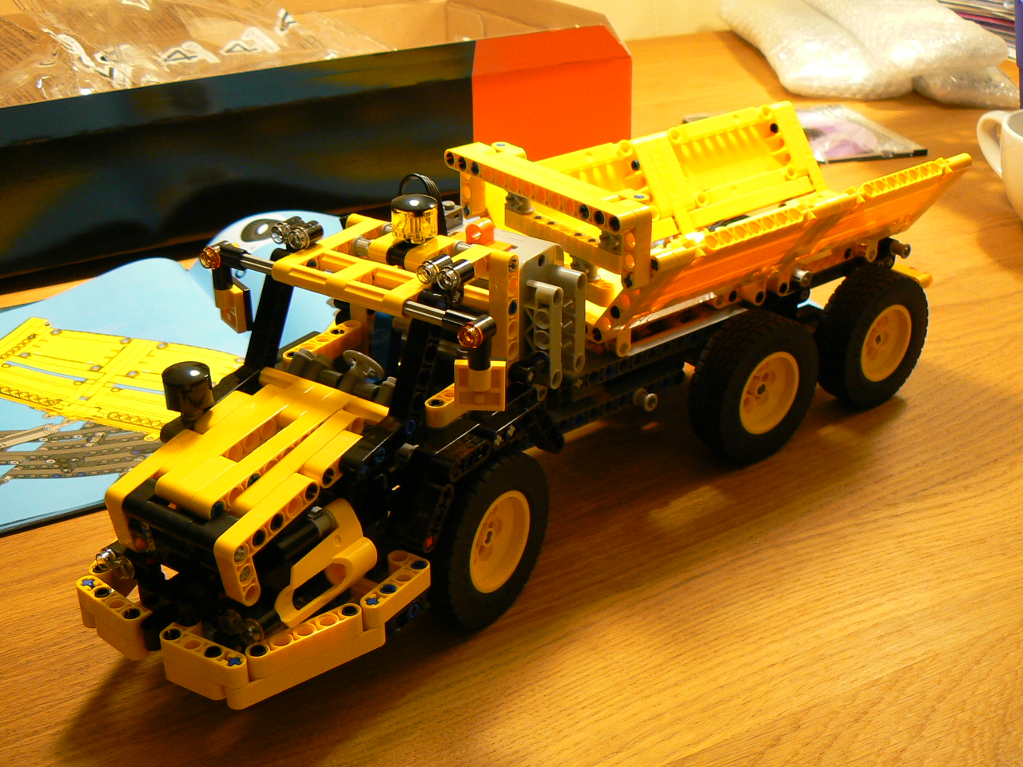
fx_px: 1271
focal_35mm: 43
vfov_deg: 33.6
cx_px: 512
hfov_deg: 43.9
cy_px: 384
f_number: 2.8
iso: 100
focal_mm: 6
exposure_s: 1/2
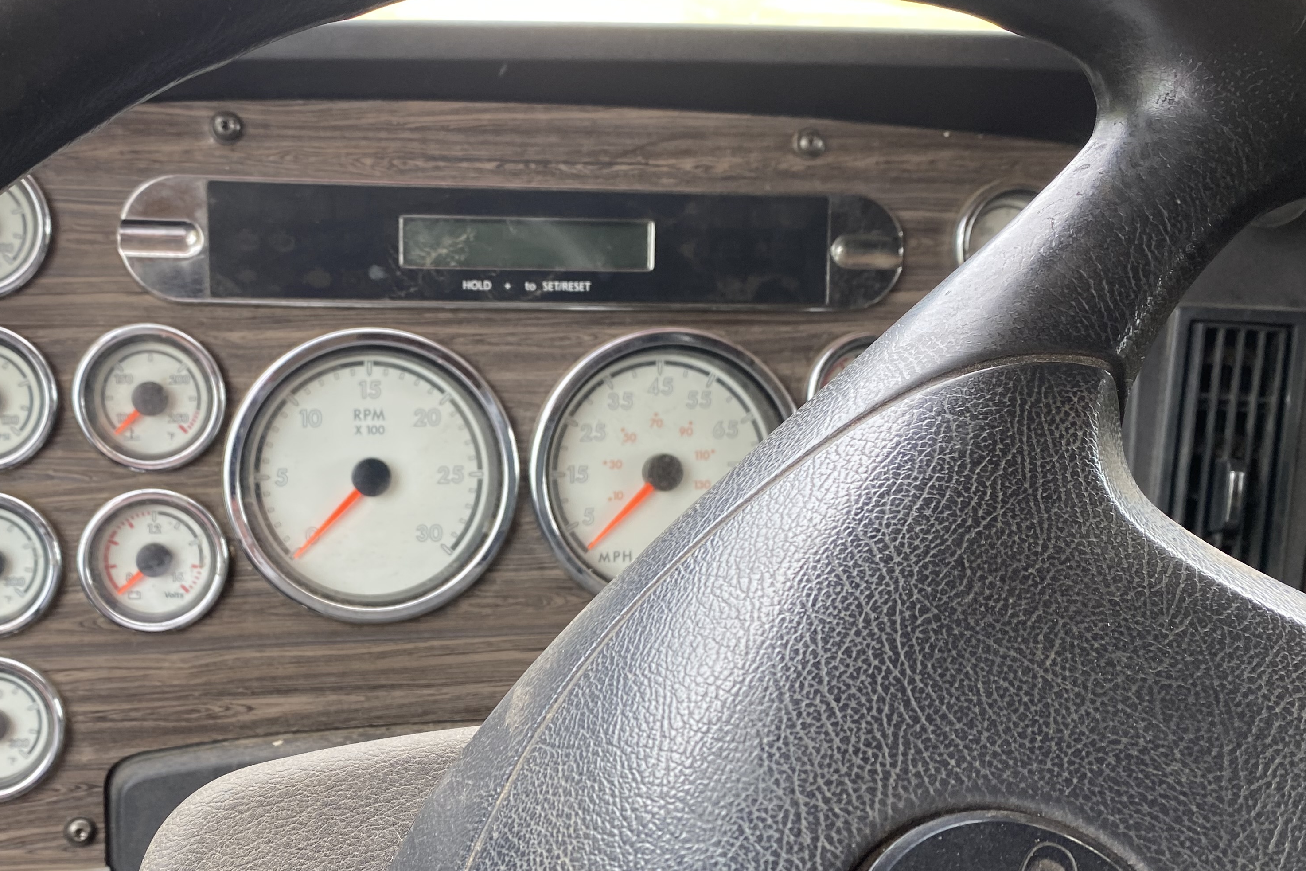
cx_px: 449
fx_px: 1342
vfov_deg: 35.8
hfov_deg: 51.1
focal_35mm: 37
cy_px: 529
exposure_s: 1/122
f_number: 1.8
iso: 50
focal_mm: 4.25
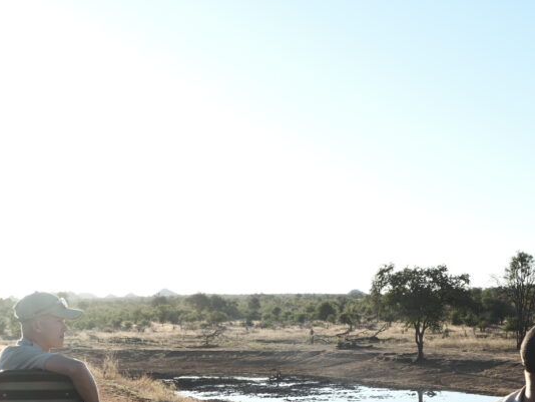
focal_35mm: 59
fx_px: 912
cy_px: 326
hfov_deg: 32.5
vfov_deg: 24.4
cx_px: 346
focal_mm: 21.2
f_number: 5.6
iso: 160
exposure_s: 1/210
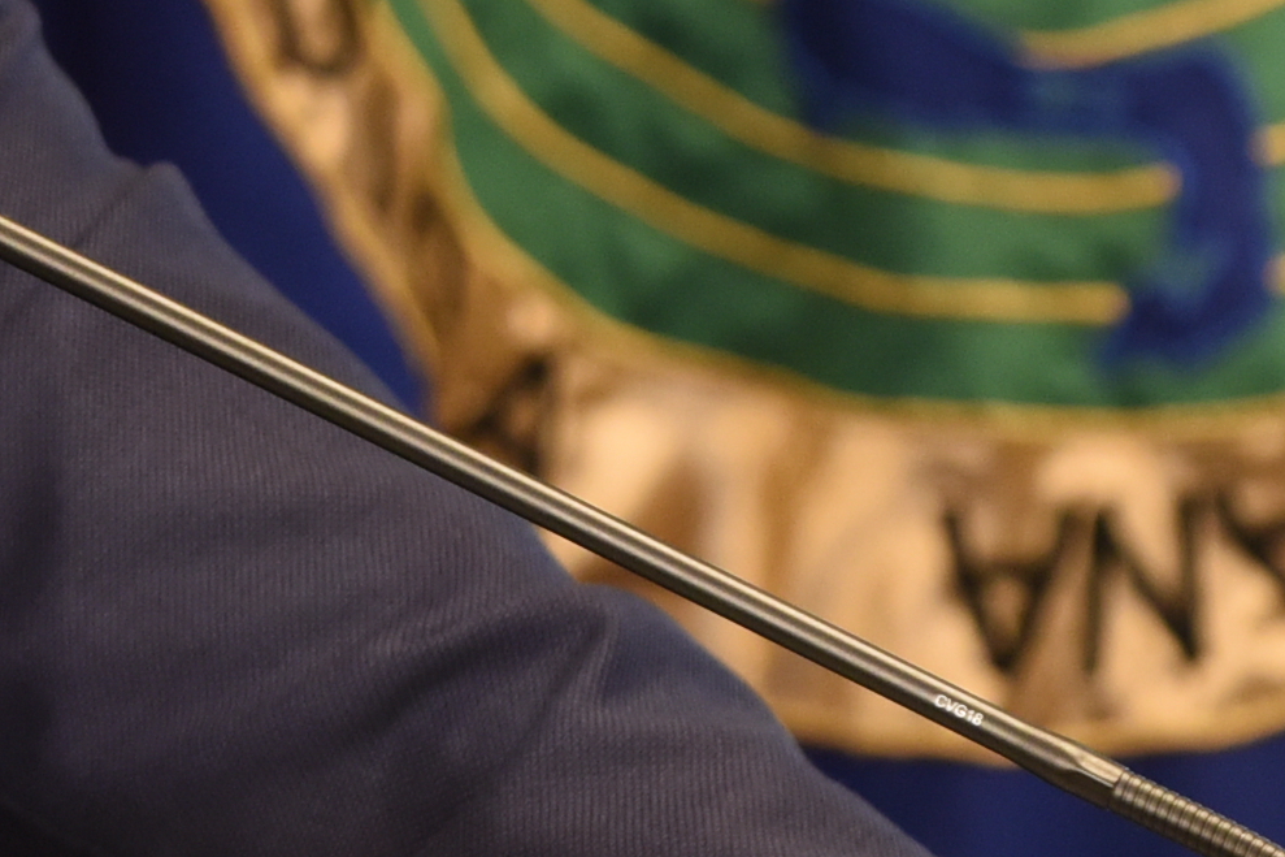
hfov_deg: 2.1
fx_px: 34865
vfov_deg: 1.4
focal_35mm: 977
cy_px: -166
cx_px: -216
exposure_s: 1/50
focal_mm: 175
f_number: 4
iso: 1250
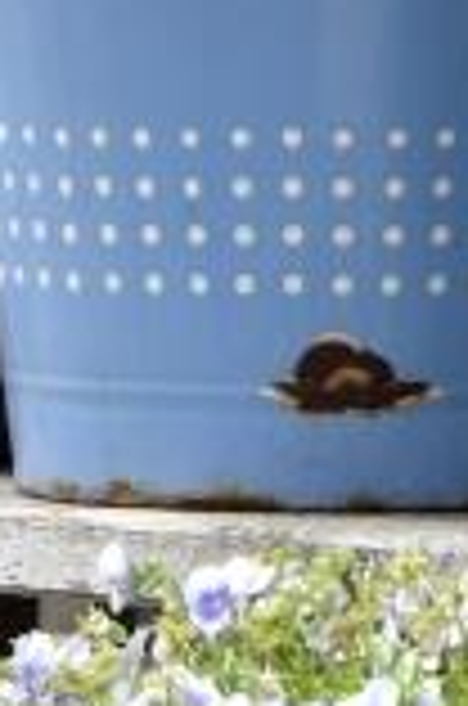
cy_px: 333
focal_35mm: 471
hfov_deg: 2.9
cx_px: 299
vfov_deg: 4.4
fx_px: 9225
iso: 160
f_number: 7.1
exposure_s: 1/250
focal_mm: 48
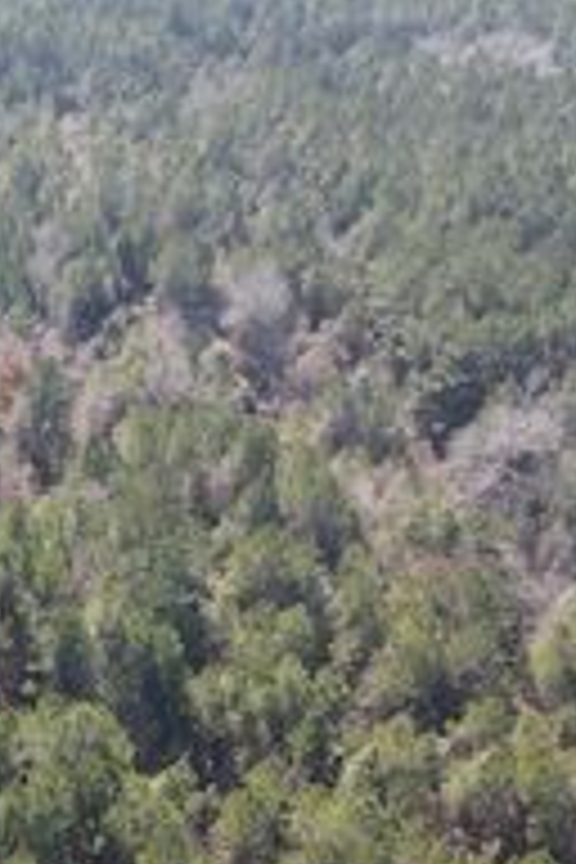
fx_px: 1344
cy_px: 578
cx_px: -313
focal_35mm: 56
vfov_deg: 35.3
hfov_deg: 20.4
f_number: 2.8
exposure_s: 1/15
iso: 170
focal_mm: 4.5
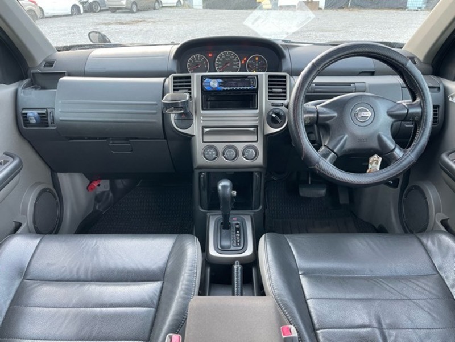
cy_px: 171
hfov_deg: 69.4
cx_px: 228
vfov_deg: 54.9
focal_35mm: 25
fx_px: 329
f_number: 1.6
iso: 200
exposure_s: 1/60
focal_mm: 5.1
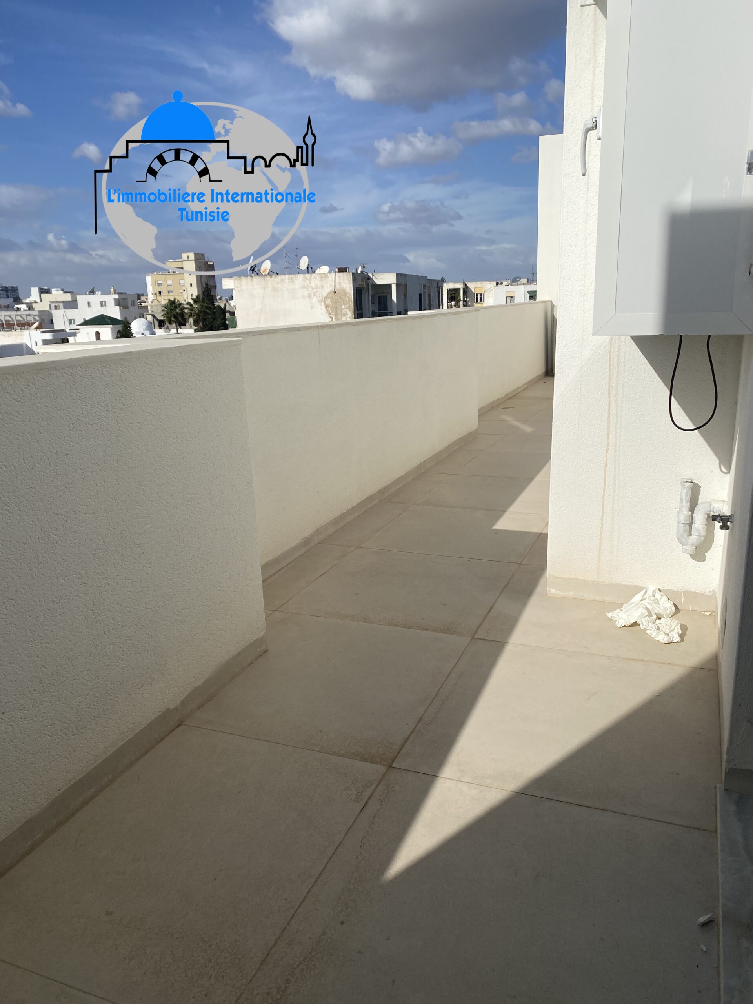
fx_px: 754
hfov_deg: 53.1
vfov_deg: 67.3
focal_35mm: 26
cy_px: 502
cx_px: 376
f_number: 1.8
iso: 32
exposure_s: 1/8197
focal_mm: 4.25
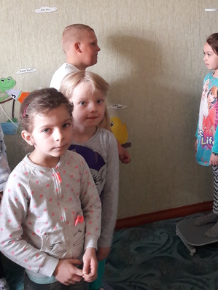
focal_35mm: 54
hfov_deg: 26.3
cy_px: 64
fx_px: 453
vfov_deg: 34.6
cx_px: 189
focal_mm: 3.7
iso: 200
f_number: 1.9
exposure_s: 1/33
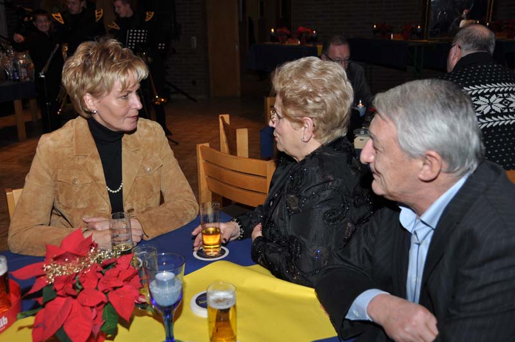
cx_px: 258
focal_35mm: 39
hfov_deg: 49.6
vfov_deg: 34.1
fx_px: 557
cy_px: 171
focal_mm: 26
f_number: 4
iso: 250
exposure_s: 1/60
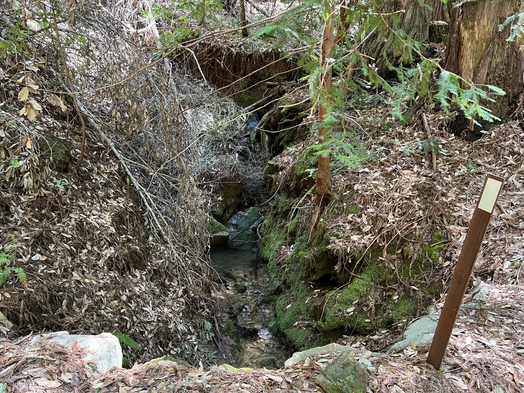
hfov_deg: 67.3
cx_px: 262
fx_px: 394
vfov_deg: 53.1
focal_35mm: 26
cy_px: 196
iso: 320
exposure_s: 1/60
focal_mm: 5.7
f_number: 1.5
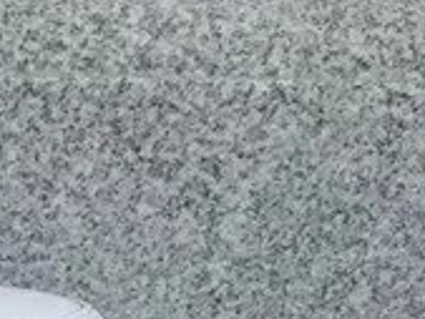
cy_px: 541
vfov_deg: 8.7
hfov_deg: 10.7
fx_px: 2027
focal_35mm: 165
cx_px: -505
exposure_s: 1/259
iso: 25
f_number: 2.4
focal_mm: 3.3
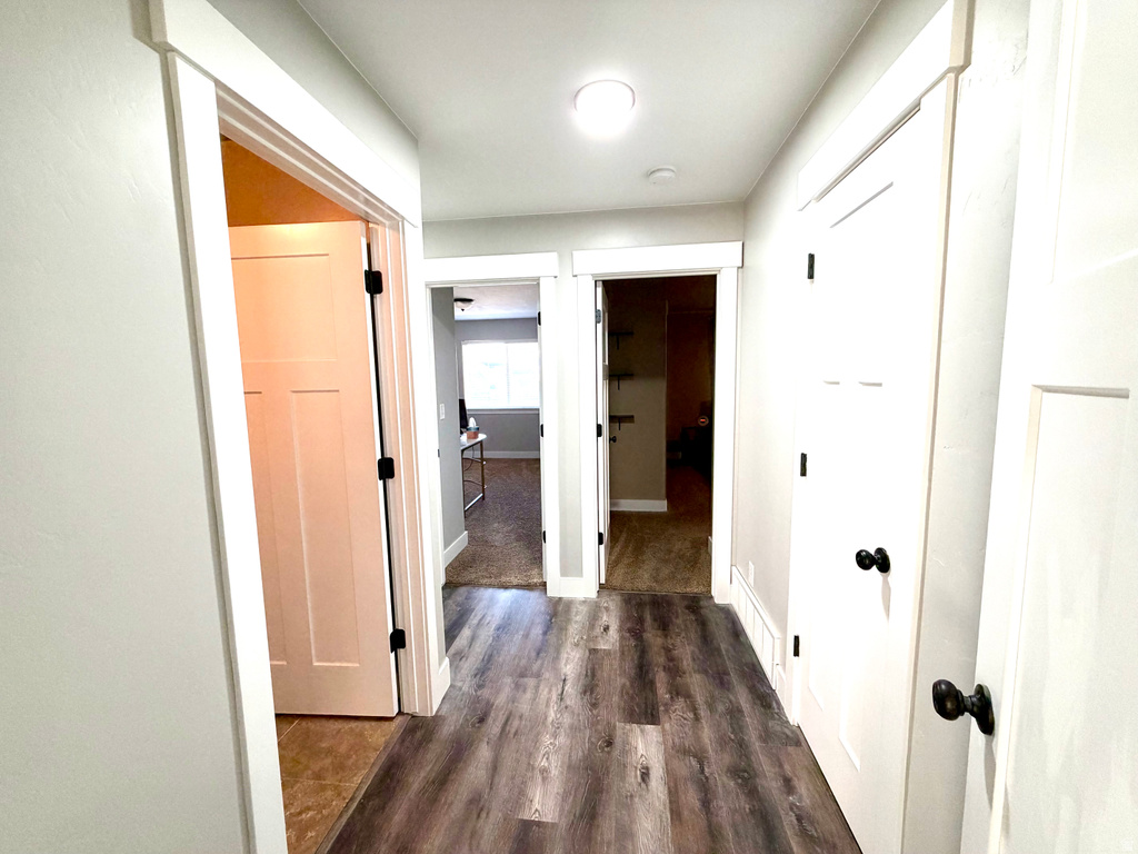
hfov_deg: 102.1
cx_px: 569
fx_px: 460
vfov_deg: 85.7
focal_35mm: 14
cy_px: 427
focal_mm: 2.22
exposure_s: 1/60
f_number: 2.2
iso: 200
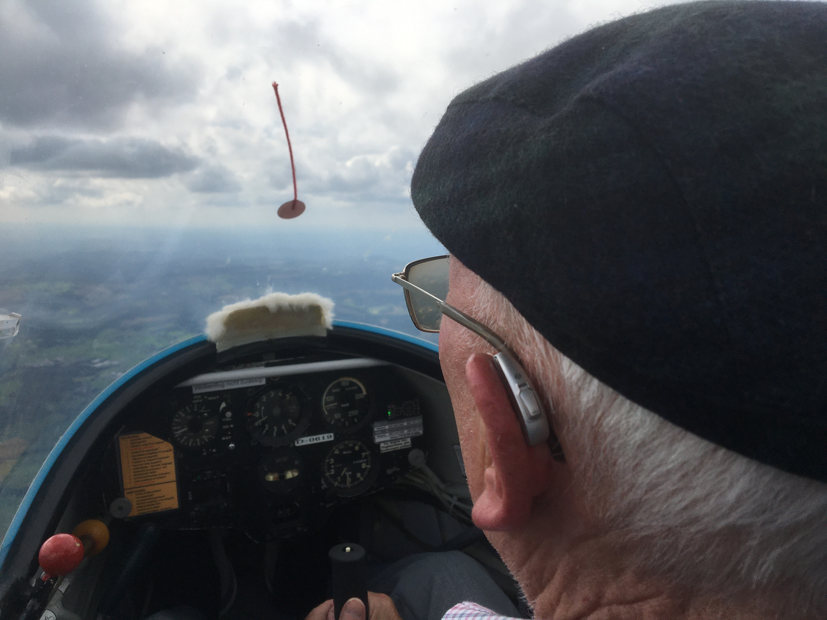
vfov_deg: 48.2
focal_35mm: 29
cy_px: 310
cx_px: 414
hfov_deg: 61.7
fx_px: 693
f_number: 2.2
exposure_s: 1/2564
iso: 25
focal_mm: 4.15
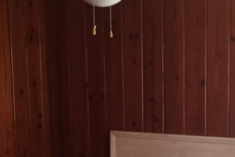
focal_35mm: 83
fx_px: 542
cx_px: 150
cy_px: 143
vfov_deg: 16.2
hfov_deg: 24.4
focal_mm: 4.15
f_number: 2.2
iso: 200
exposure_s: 1/30
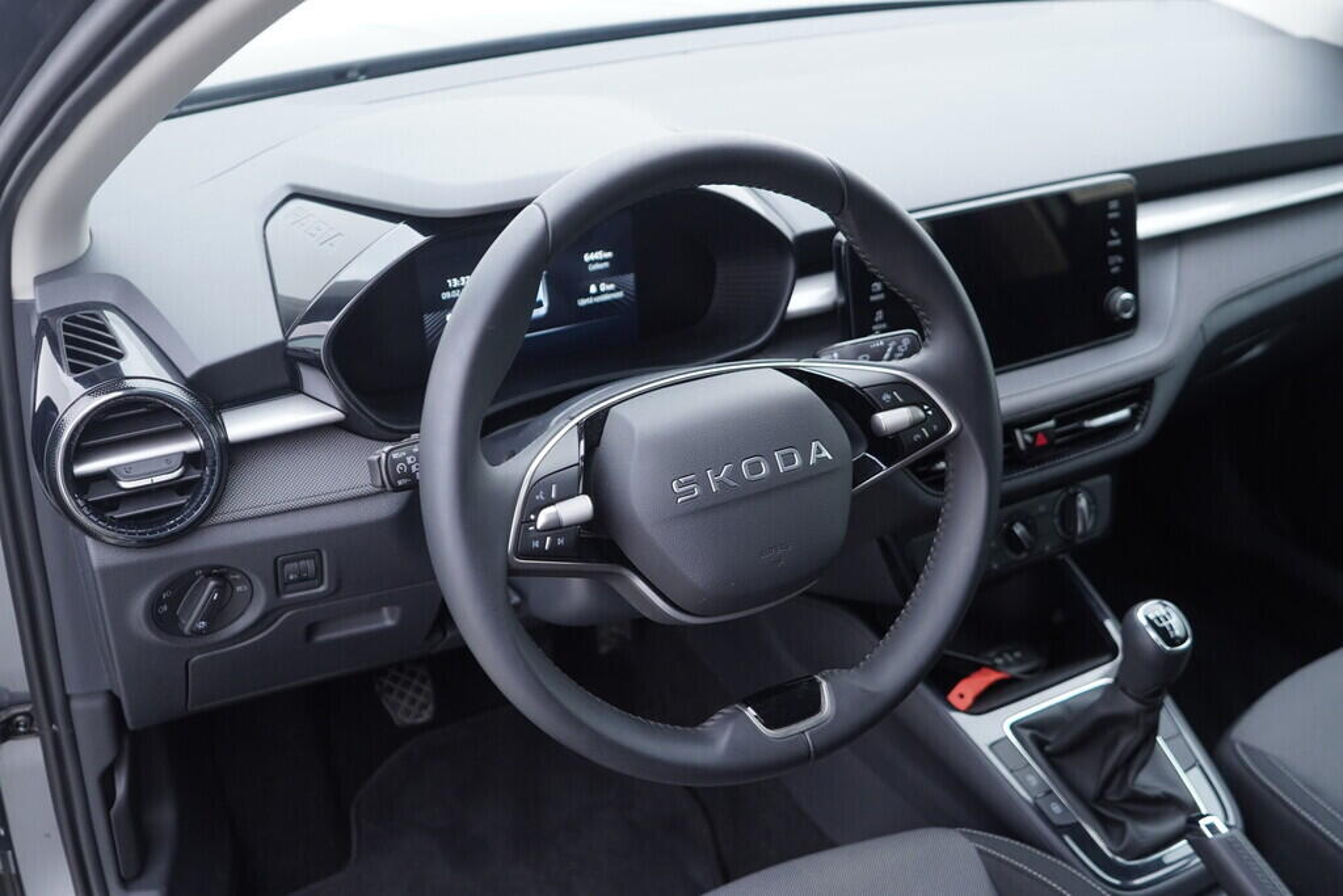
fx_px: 1343
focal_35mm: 36
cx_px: 672
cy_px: 448
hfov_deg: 53.1
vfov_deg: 36.9
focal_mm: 24
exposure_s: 1/40
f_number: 2.8
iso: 250
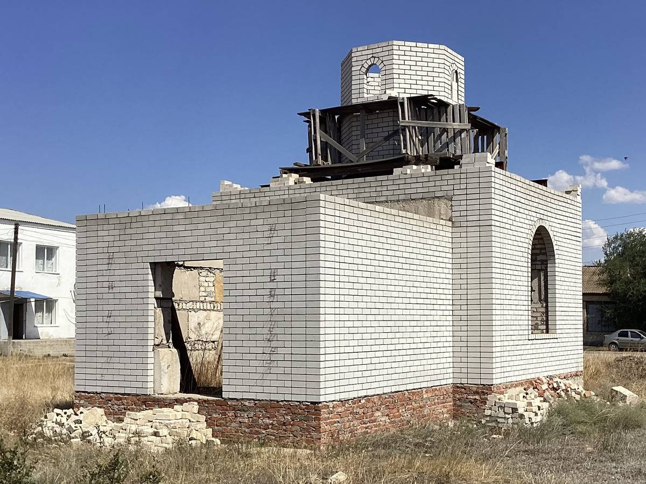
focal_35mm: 31
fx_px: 579
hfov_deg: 58.4
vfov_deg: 45.4
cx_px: 323
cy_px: 242
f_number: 2.4
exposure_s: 1/2331
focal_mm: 3.3
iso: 25
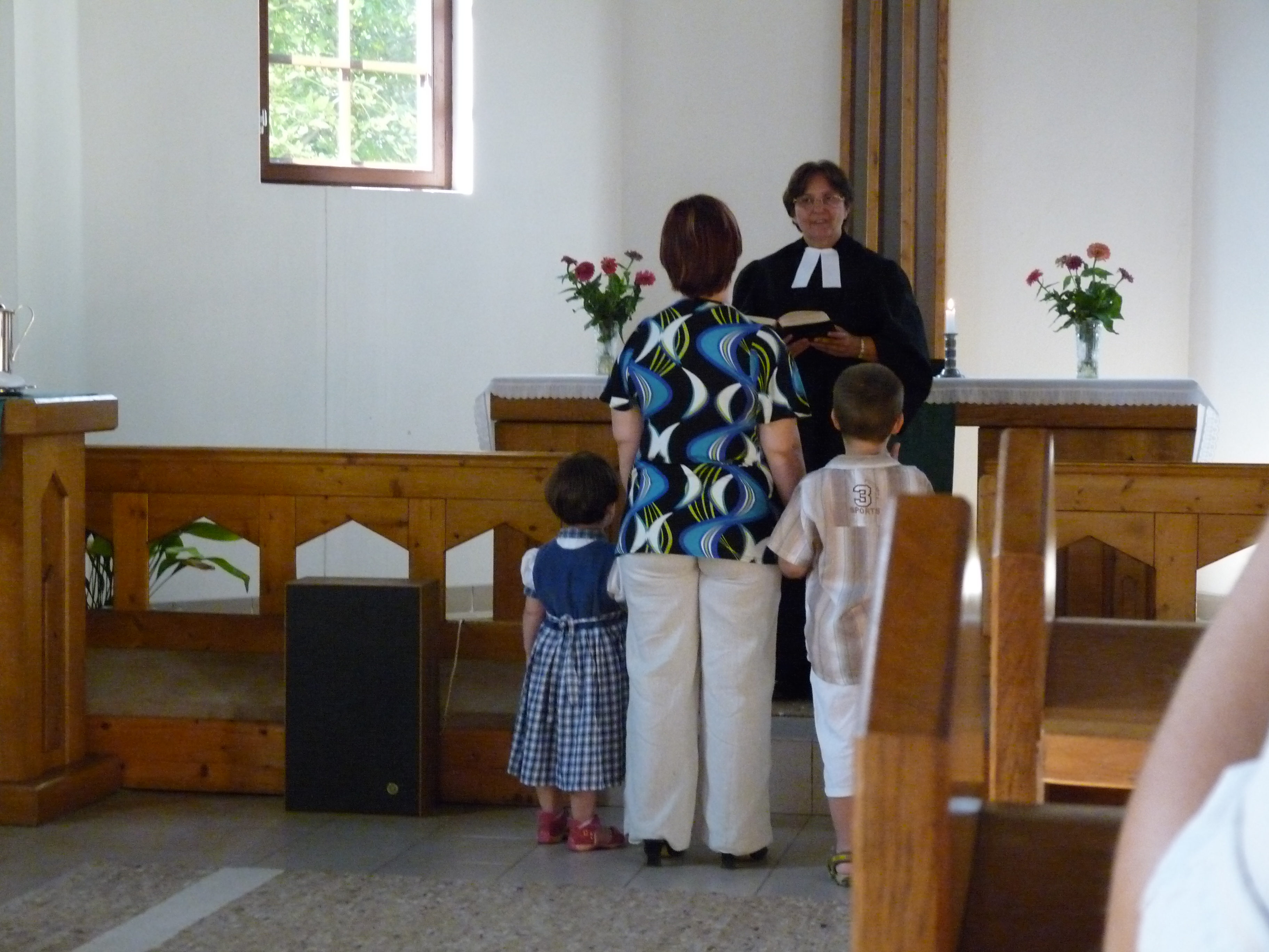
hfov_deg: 29.0
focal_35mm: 67
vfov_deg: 21.9
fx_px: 2456
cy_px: 476
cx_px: 634
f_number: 3.4
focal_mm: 11.9
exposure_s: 1/40
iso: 800
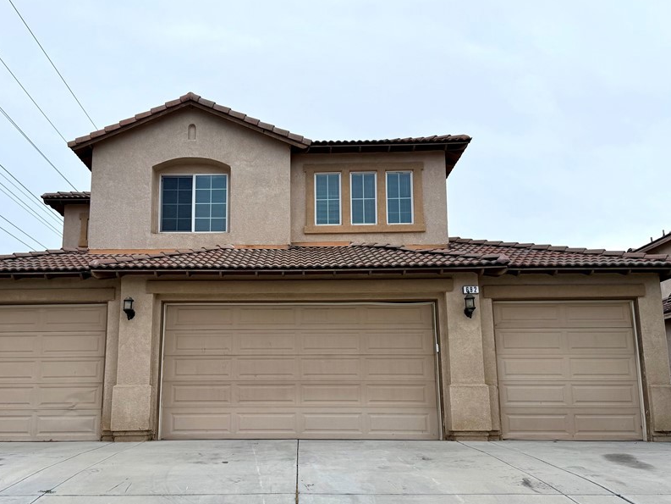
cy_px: 307
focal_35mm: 31
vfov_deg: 45.2
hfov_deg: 58.0
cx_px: 281
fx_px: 601
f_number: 1.78
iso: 80
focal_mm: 6.76
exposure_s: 1/3759
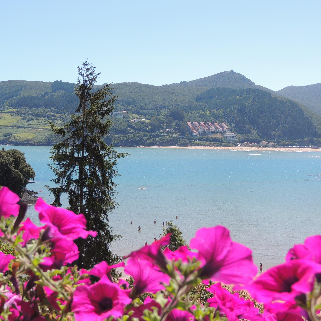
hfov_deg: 30.5
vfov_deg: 30.6
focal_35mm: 56
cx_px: 136
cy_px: 161
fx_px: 588
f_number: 3.5
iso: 100
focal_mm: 8.3
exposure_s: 1/640
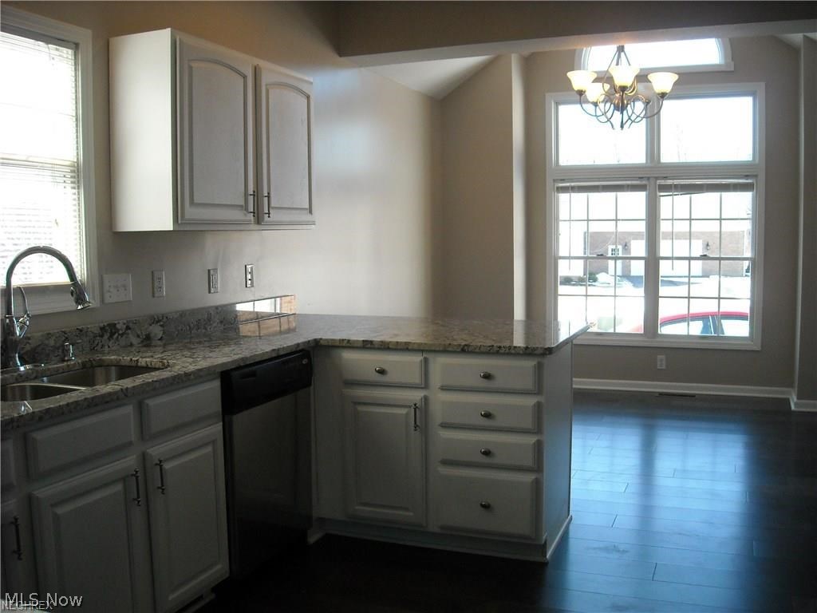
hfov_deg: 52.6
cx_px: 408
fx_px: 826
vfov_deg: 40.7
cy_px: 306
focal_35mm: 35
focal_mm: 5.7
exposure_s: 1/239
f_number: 2.8
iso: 259
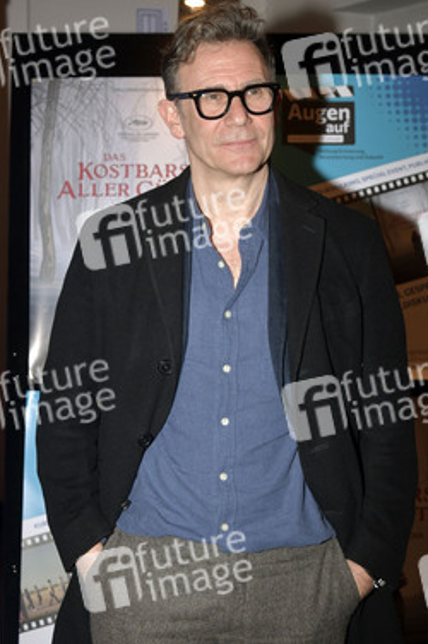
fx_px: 911
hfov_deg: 26.4
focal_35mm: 51
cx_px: 214
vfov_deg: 38.9
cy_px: 315
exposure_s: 1/160
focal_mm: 48
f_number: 5.6
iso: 800
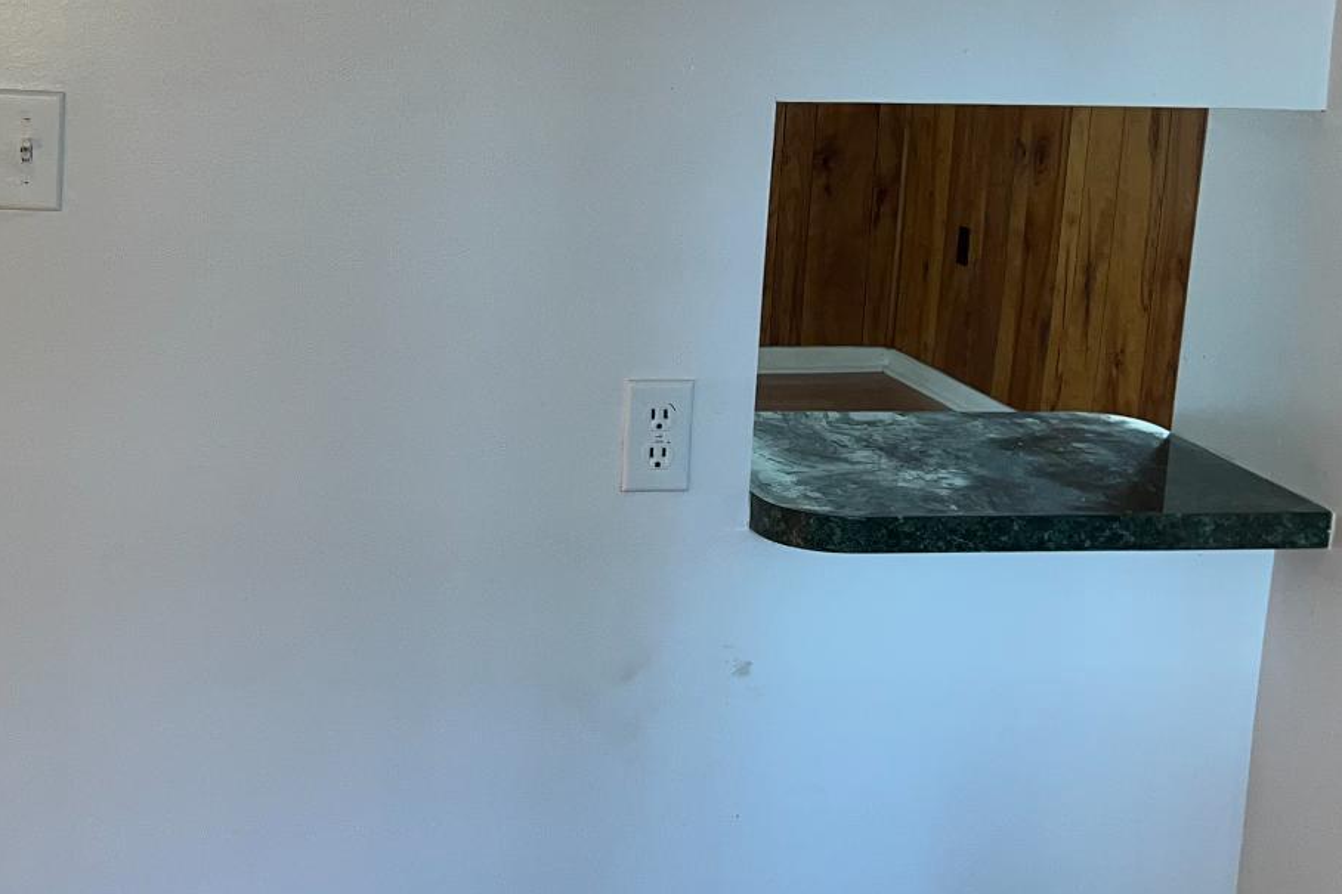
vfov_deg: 22.1
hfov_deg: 31.9
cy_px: 282
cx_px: 234
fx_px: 2273
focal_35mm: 61
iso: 64
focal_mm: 5.7
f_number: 1.5
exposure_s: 1/24
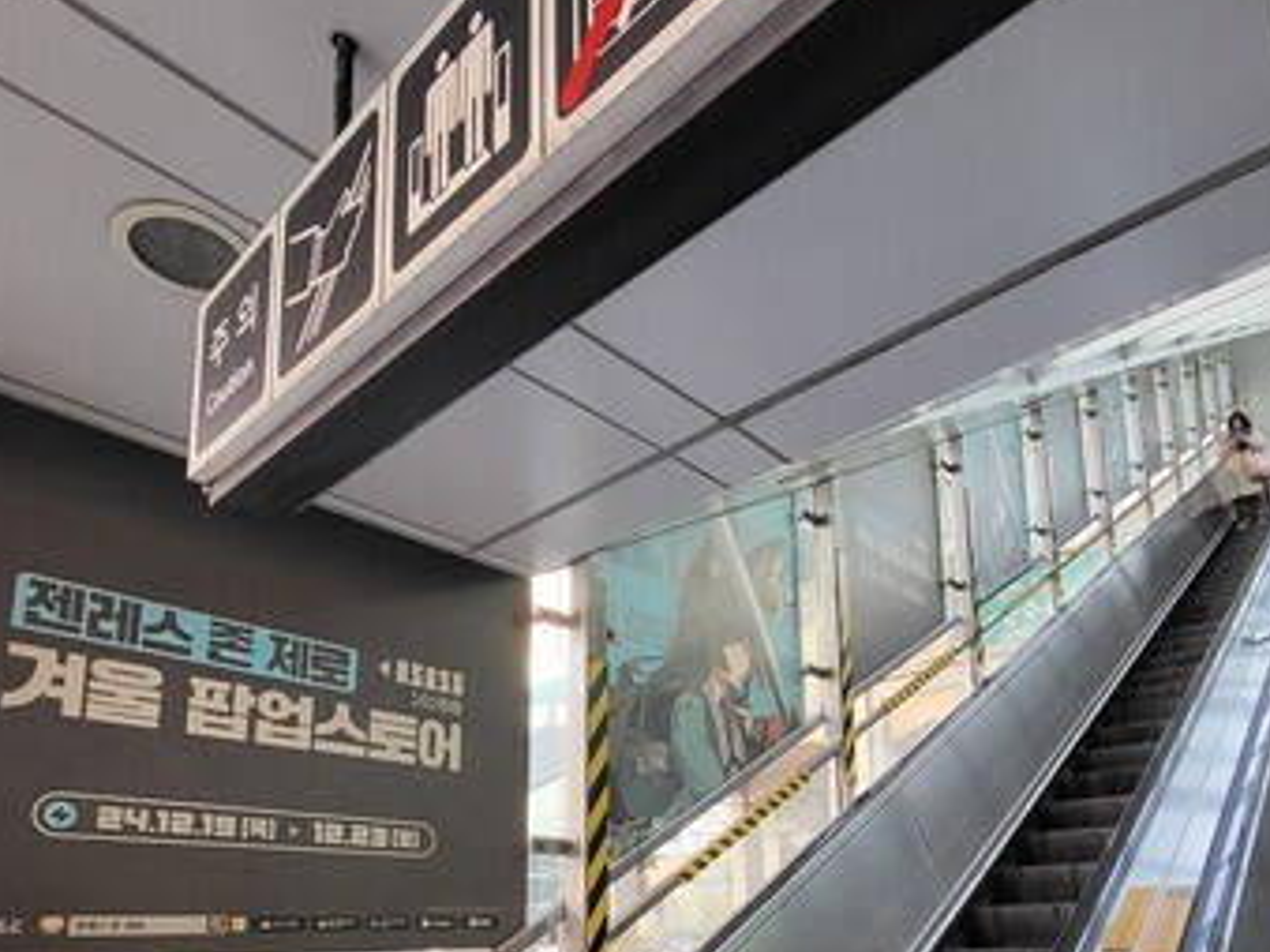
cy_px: 791
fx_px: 844
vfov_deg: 54.0
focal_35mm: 23
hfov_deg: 73.4
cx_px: 738
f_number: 2.2
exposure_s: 1/60
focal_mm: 1.74
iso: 125
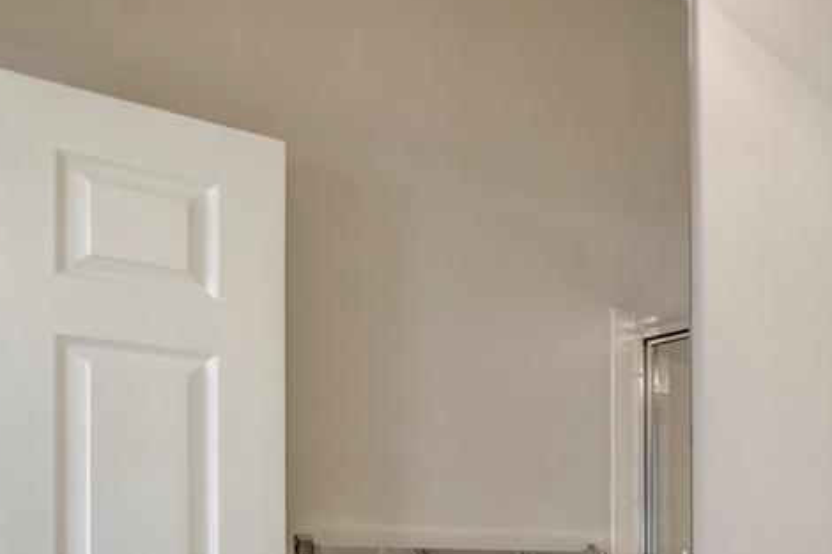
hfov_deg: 30.8
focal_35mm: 49
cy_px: 595
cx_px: 1105
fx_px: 1132
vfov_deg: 25.7
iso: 1250
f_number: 8
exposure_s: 1/15
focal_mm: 16
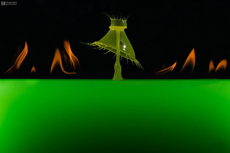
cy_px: 76
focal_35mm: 105
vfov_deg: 13.1
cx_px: 115
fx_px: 671
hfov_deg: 19.4
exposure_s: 1/320
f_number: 20
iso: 100
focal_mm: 105
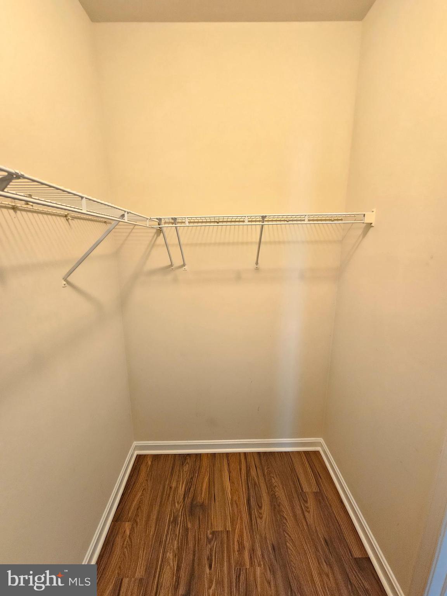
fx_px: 224
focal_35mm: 13
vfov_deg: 106.2
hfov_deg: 89.9
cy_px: 298
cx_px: 224
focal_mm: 2.2
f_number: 2.2
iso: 640
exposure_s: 1/30
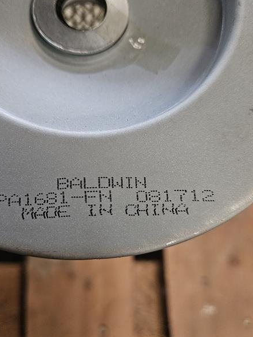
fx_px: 292
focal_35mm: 30
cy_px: 169
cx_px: 106
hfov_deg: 46.6
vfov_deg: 60.0
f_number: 1.8
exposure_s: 1/33.3
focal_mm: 5.4
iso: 640
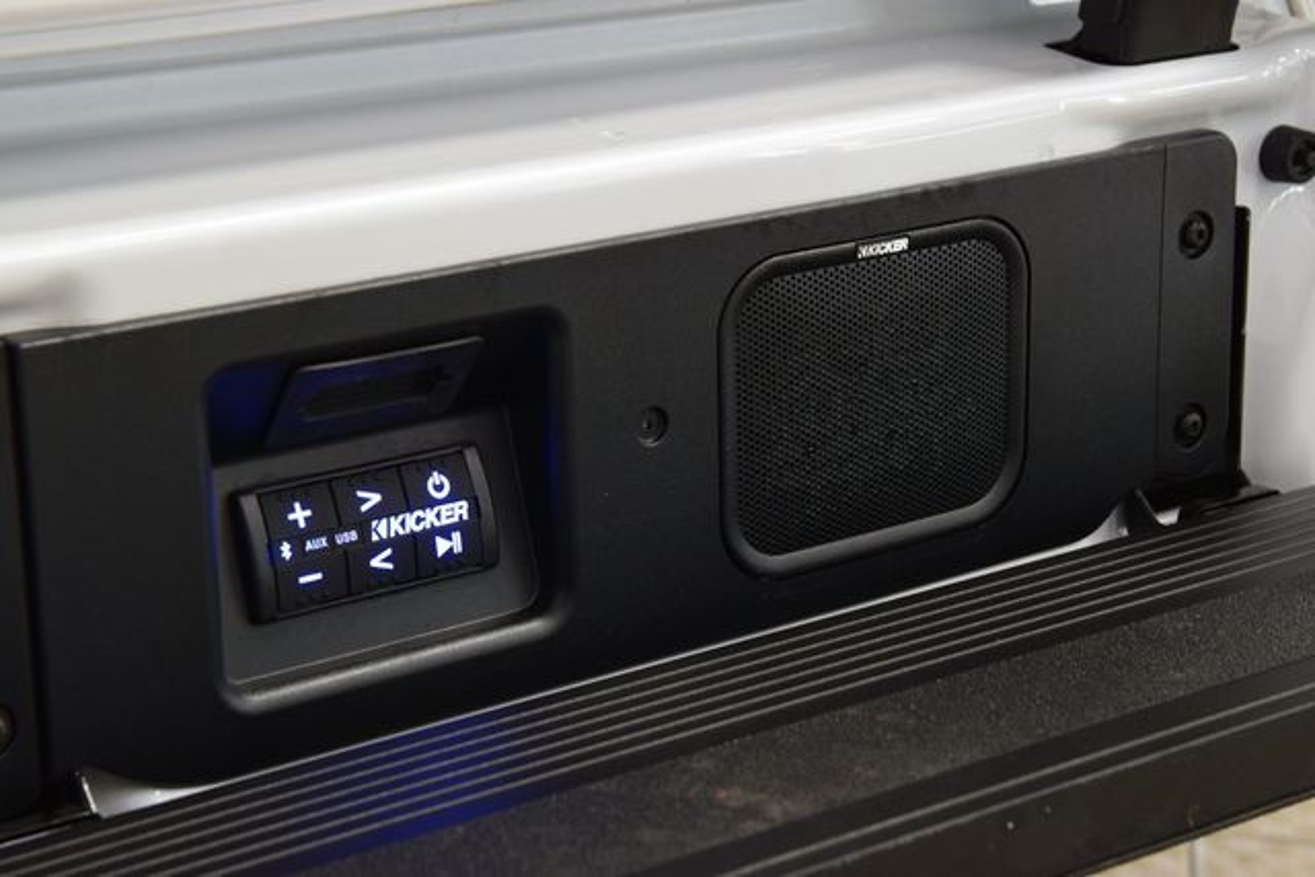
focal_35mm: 75
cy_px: 438
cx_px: 658
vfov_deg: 18.2
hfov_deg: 27.0
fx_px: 2740
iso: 720
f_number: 6.3
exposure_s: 1/15
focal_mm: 50
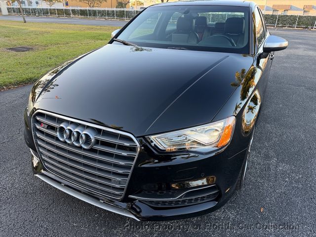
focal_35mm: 24
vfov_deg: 56.8
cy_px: 118
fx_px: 219
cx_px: 158
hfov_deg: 71.6
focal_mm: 6.76
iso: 160
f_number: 1.78
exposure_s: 1/246
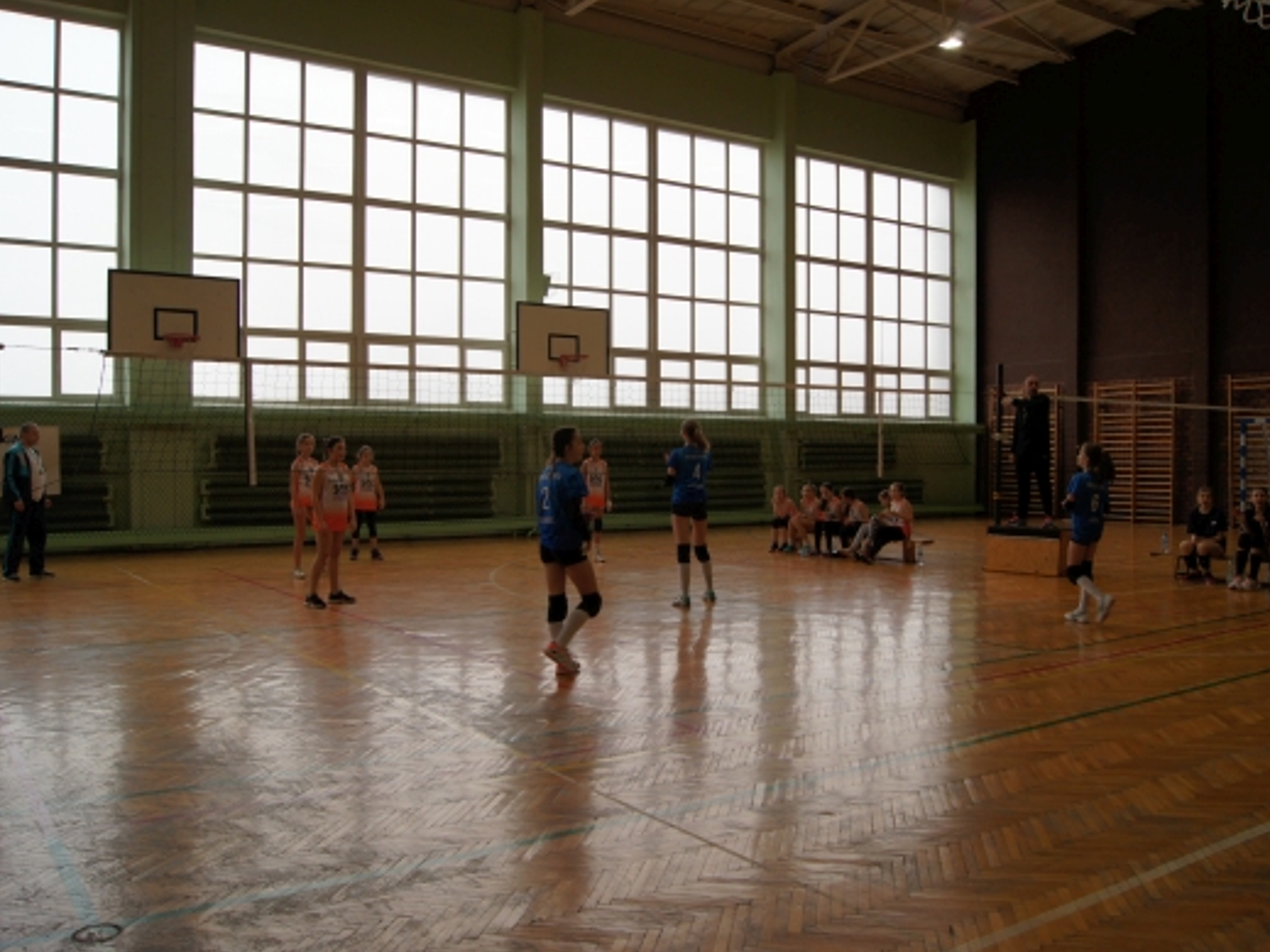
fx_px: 1100
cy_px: 476
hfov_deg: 60.0
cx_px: 653
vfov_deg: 46.8
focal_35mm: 30
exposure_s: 1/60
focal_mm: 18
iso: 200
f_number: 6.3
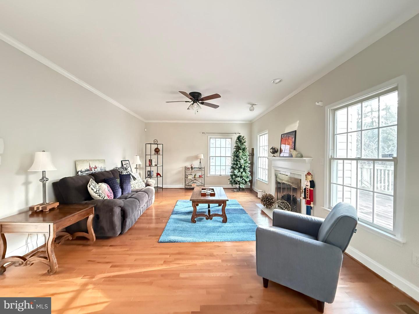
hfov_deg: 102.1
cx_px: 210
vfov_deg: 85.7
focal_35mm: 14
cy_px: 157
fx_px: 169
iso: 1250
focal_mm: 2.22
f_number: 2.2
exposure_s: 1/45
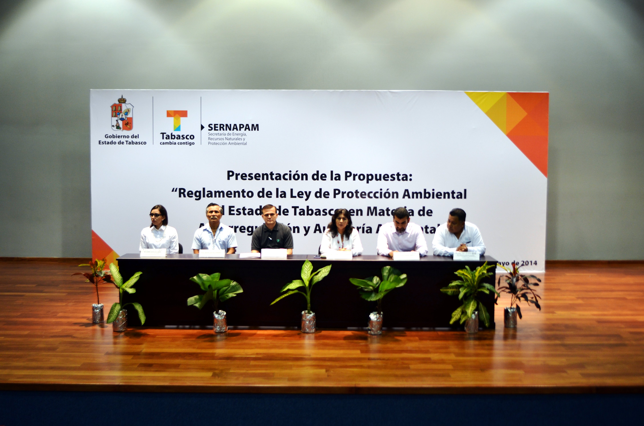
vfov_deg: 36.7
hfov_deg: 53.2
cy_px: 213
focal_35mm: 36
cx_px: 322
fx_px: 643
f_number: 4
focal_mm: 24
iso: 400
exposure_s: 1/60
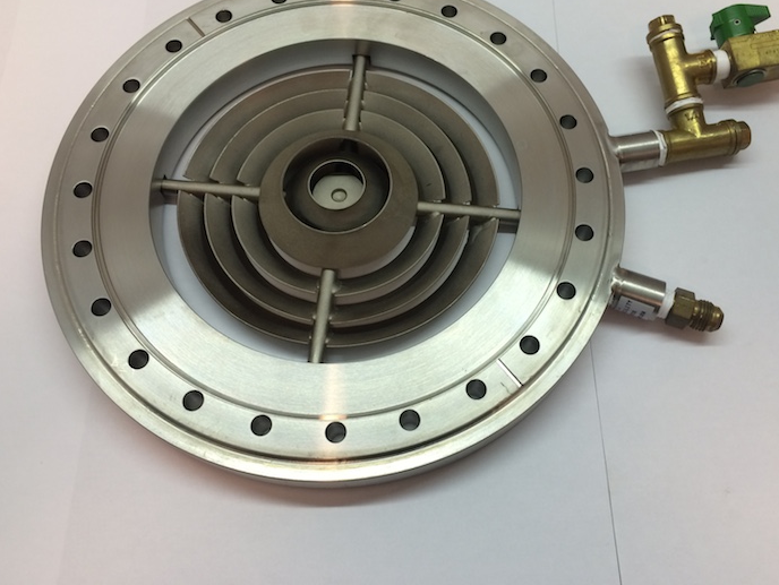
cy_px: 266
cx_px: 424
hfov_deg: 55.2
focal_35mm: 33
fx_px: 743
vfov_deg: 43.0
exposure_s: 1/33
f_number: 2.2
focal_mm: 4.15
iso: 40
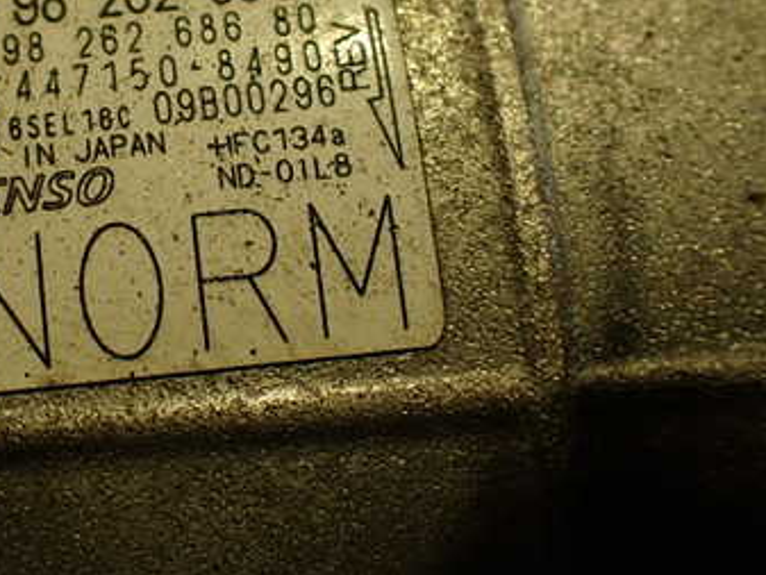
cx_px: 143
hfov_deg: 32.7
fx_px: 1262
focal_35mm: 57
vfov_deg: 25.5
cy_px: 182
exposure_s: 1/50
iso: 200
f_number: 2.4
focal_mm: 5.79
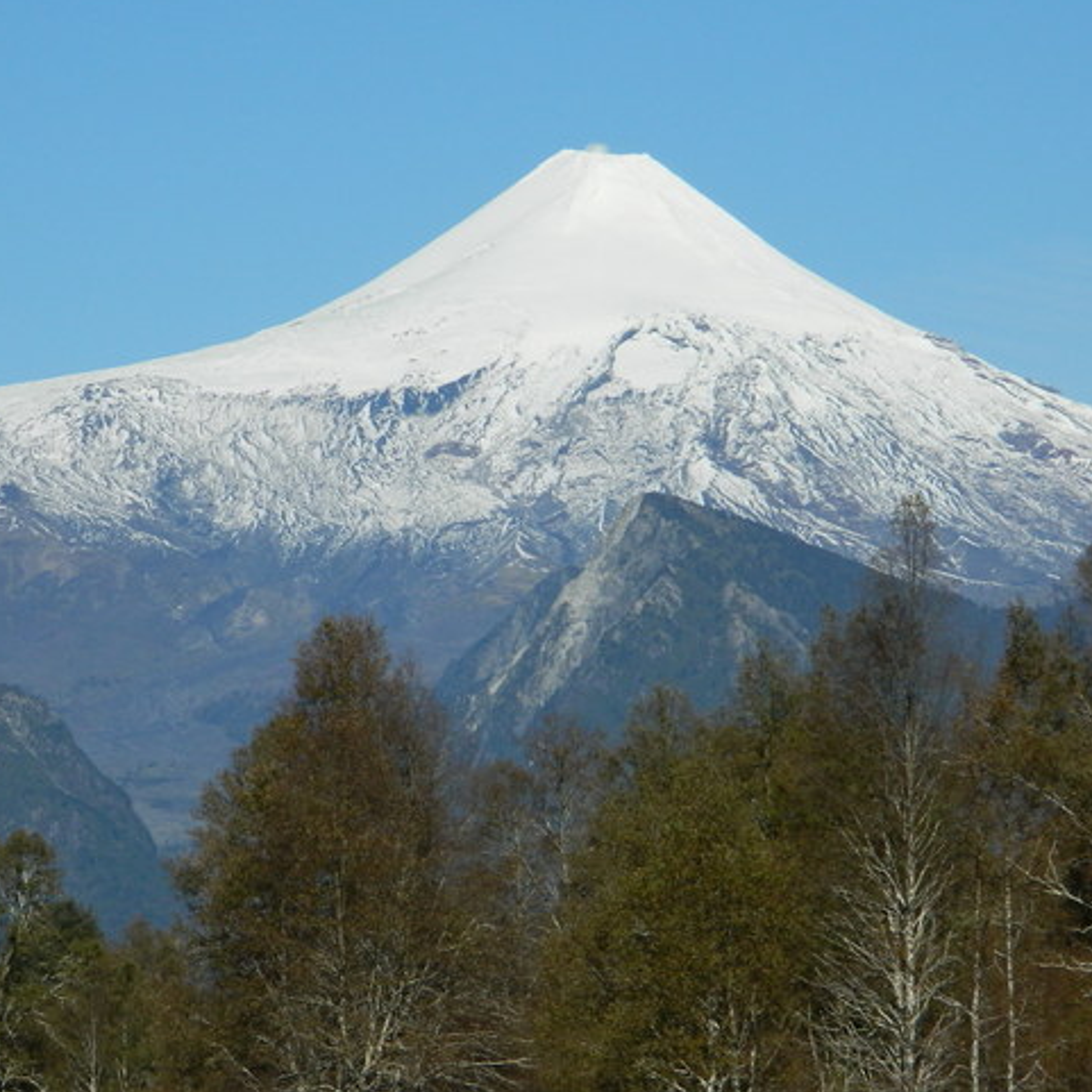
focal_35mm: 260
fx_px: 9279
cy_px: 595
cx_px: 515
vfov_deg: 6.7
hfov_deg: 6.7
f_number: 5.1
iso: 80
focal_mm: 31.8
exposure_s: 1/800
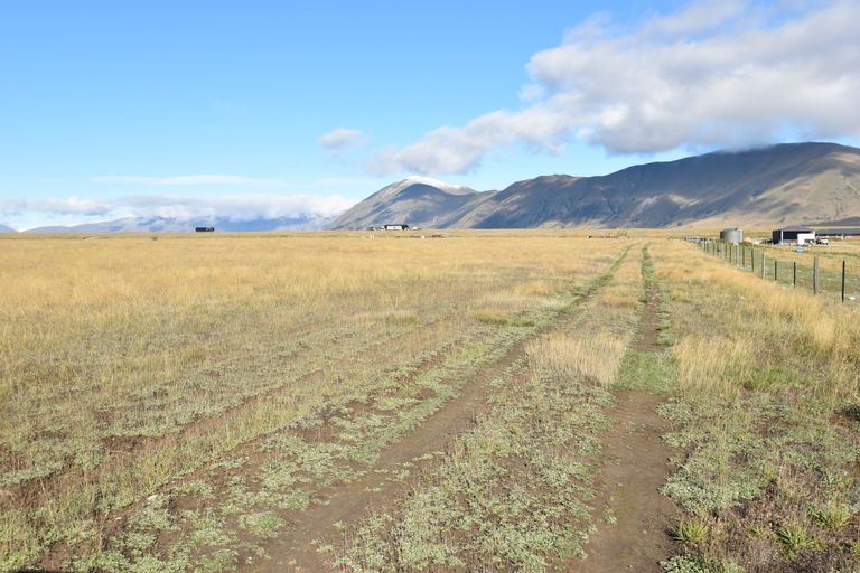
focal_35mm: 32
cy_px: 286
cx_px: 430
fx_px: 752
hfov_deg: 59.5
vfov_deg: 41.7
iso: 200
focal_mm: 21
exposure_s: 1/400
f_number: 10
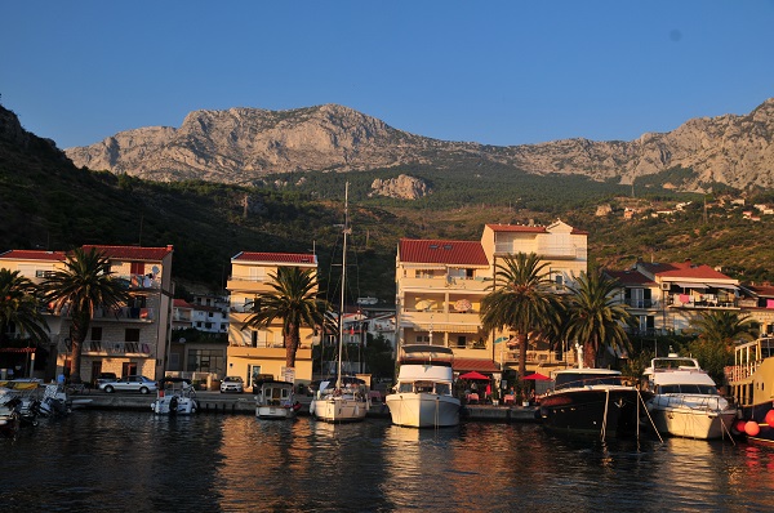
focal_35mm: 38
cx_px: 387
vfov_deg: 35.4
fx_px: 805
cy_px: 256
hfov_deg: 51.4
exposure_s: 1/320
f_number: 8
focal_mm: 25
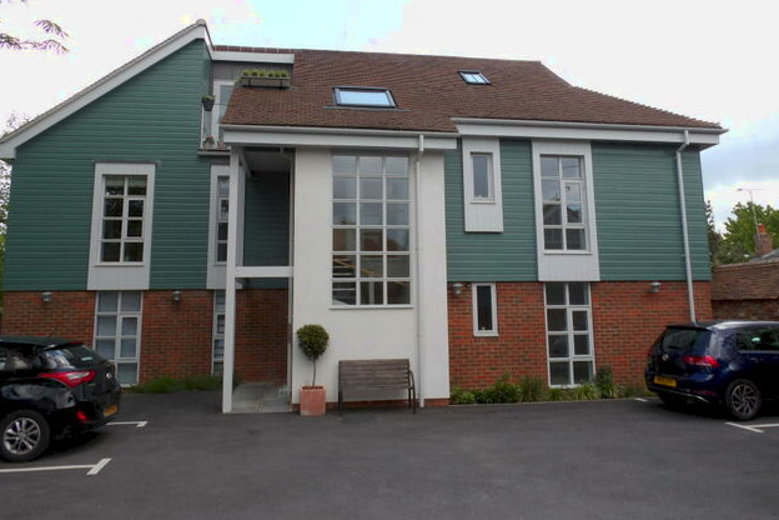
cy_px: 202
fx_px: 606
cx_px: 402
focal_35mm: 28
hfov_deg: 65.5
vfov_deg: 46.1
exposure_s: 1/235
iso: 100
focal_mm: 4.3
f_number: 4.1
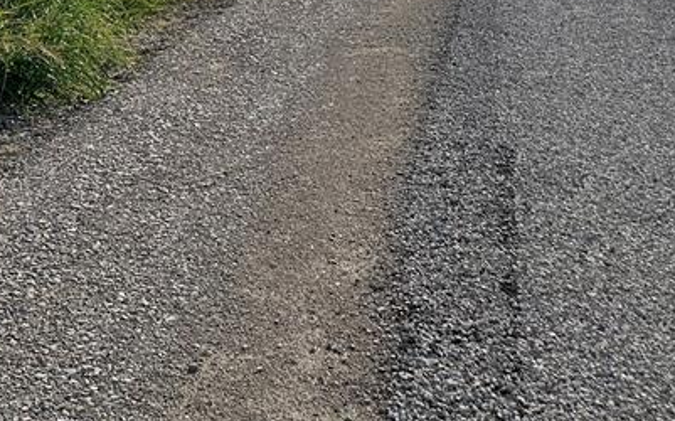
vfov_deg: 17.8
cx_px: -77
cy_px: -214
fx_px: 1195
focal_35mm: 65
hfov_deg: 28.5
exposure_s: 1/15625
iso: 80
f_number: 1.78
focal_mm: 6.86
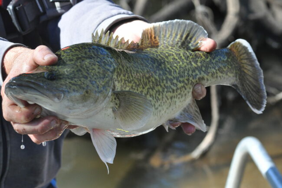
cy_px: 94
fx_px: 1232
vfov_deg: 8.7
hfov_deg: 13.1
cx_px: 141
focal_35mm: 158
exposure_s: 1/400
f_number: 10
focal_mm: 105
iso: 800
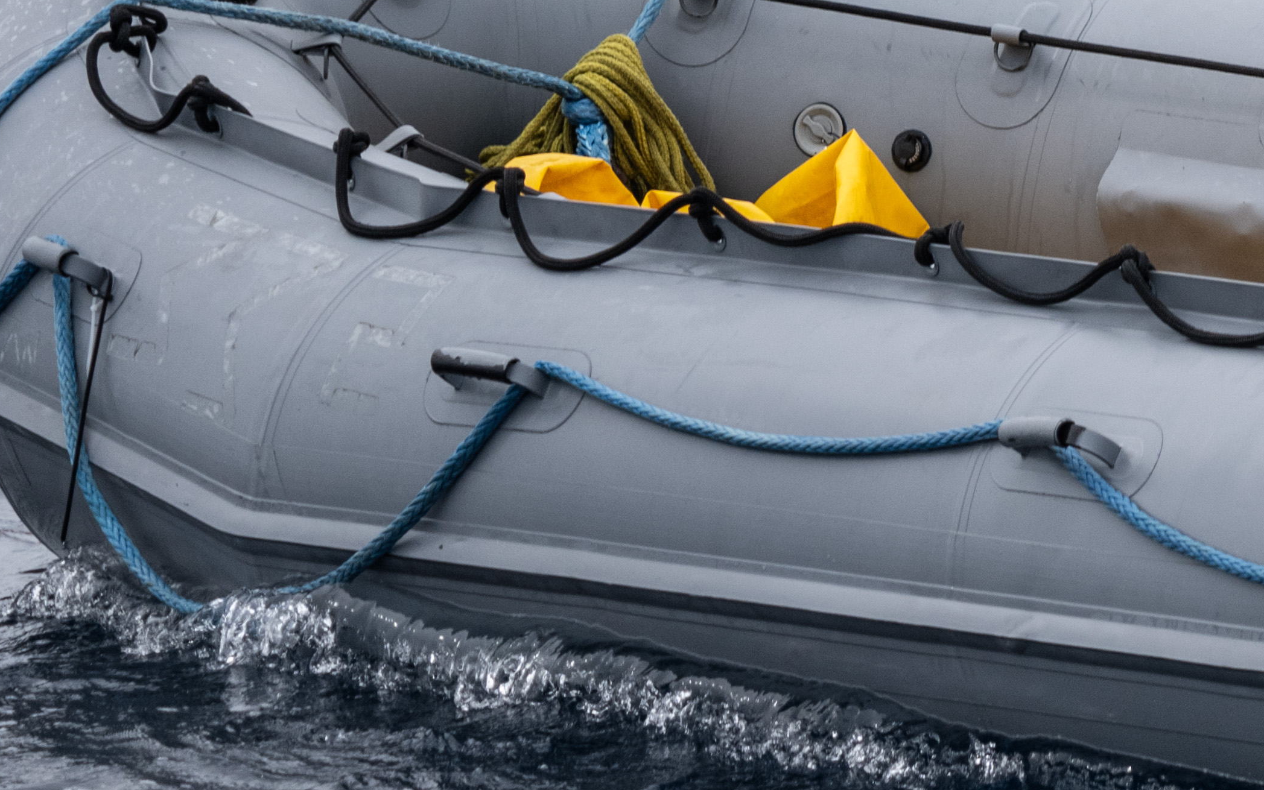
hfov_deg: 2.7
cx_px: 2368
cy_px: -583
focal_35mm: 763
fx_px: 26287
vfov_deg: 1.7
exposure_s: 1/1000
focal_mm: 190
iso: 320
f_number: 5
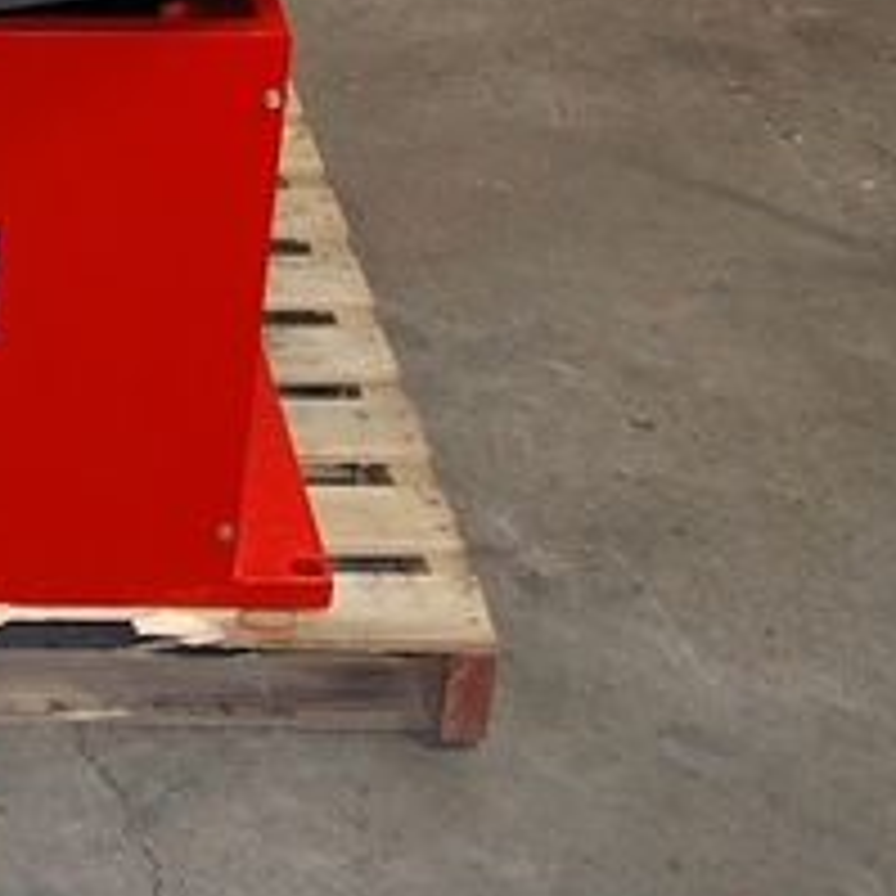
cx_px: -369
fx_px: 2928
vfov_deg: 17.2
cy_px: 104
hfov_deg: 16.2
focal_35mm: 100
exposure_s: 1/60
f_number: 4.2
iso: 400
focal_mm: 26
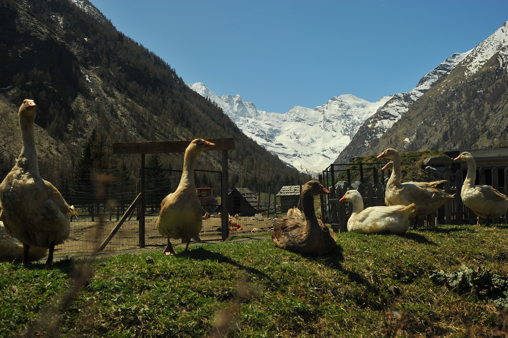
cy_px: 169
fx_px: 493
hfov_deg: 54.5
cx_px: 254
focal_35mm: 35
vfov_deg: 37.8
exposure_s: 1/320
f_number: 8
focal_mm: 35
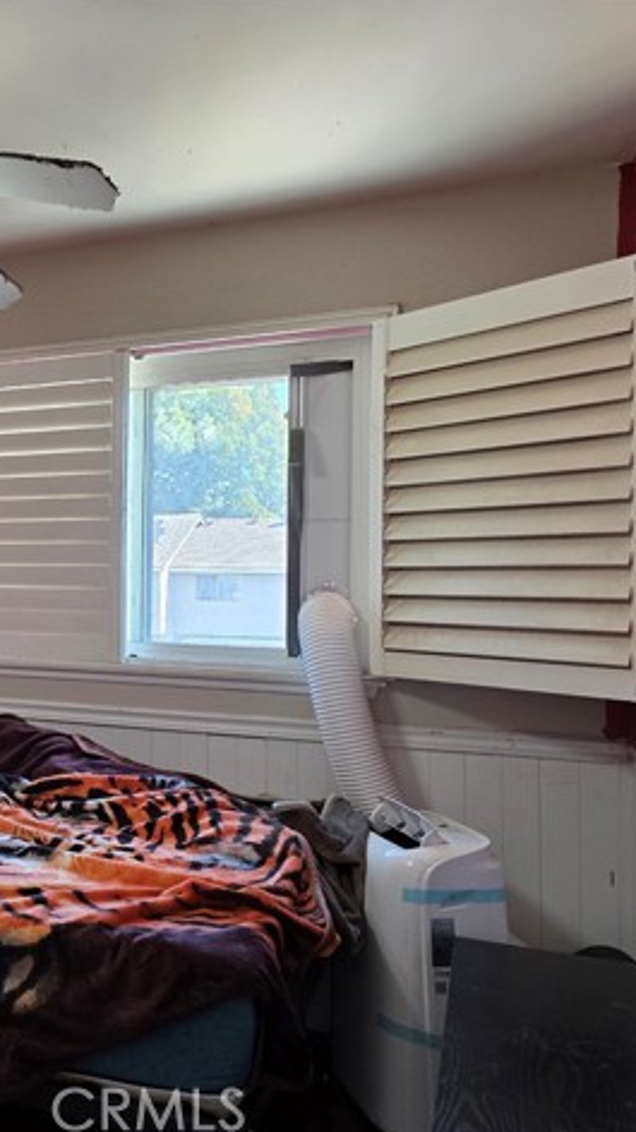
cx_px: -55
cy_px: 568
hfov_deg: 31.0
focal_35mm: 34
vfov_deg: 58.0
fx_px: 1021
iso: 200
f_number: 1.7
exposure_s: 1/120
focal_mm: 6.3
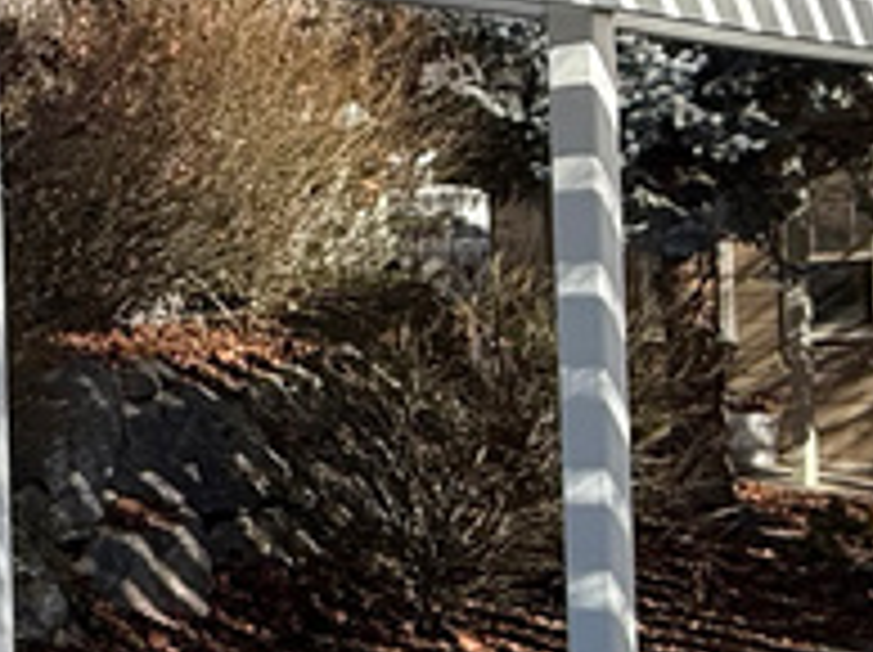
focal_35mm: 74
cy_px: 324
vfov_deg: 19.9
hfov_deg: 21.3
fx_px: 1864
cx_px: -504
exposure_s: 1/1431
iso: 50
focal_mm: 2.22
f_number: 2.2
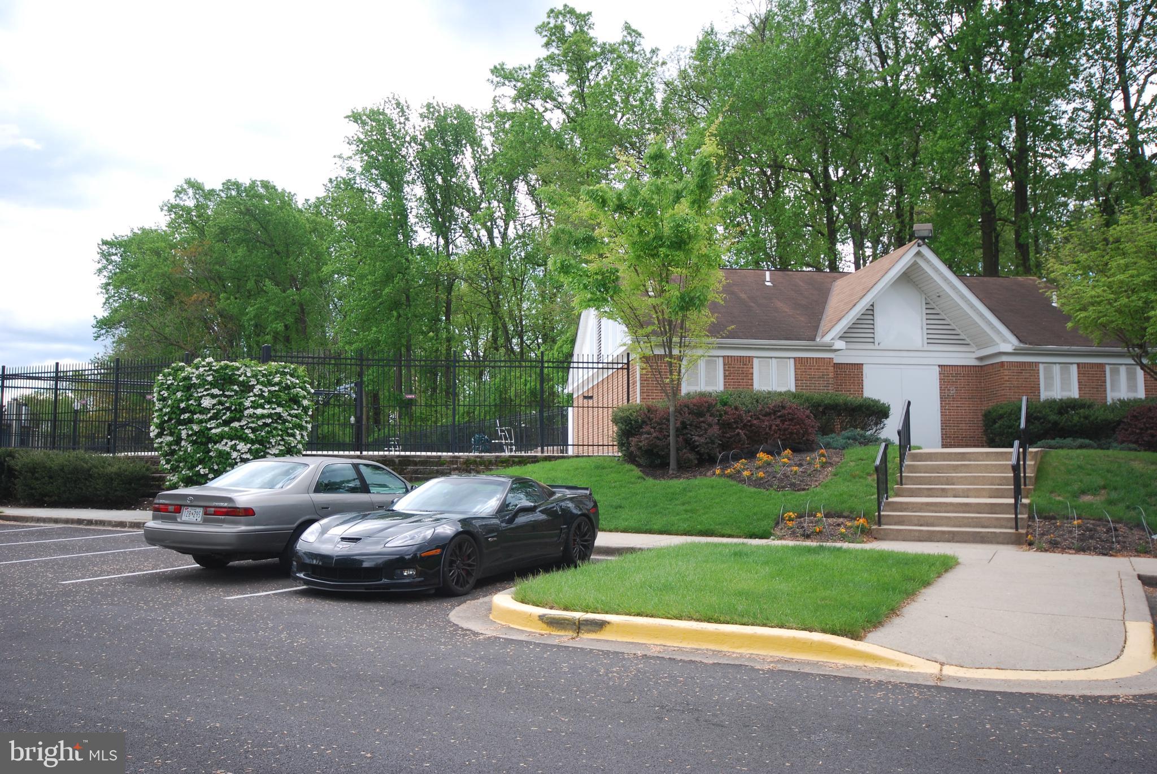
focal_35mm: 30
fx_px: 965
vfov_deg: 43.7
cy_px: 387
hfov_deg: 61.9
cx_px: 578
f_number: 5.6
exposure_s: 1/100
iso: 200
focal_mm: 20
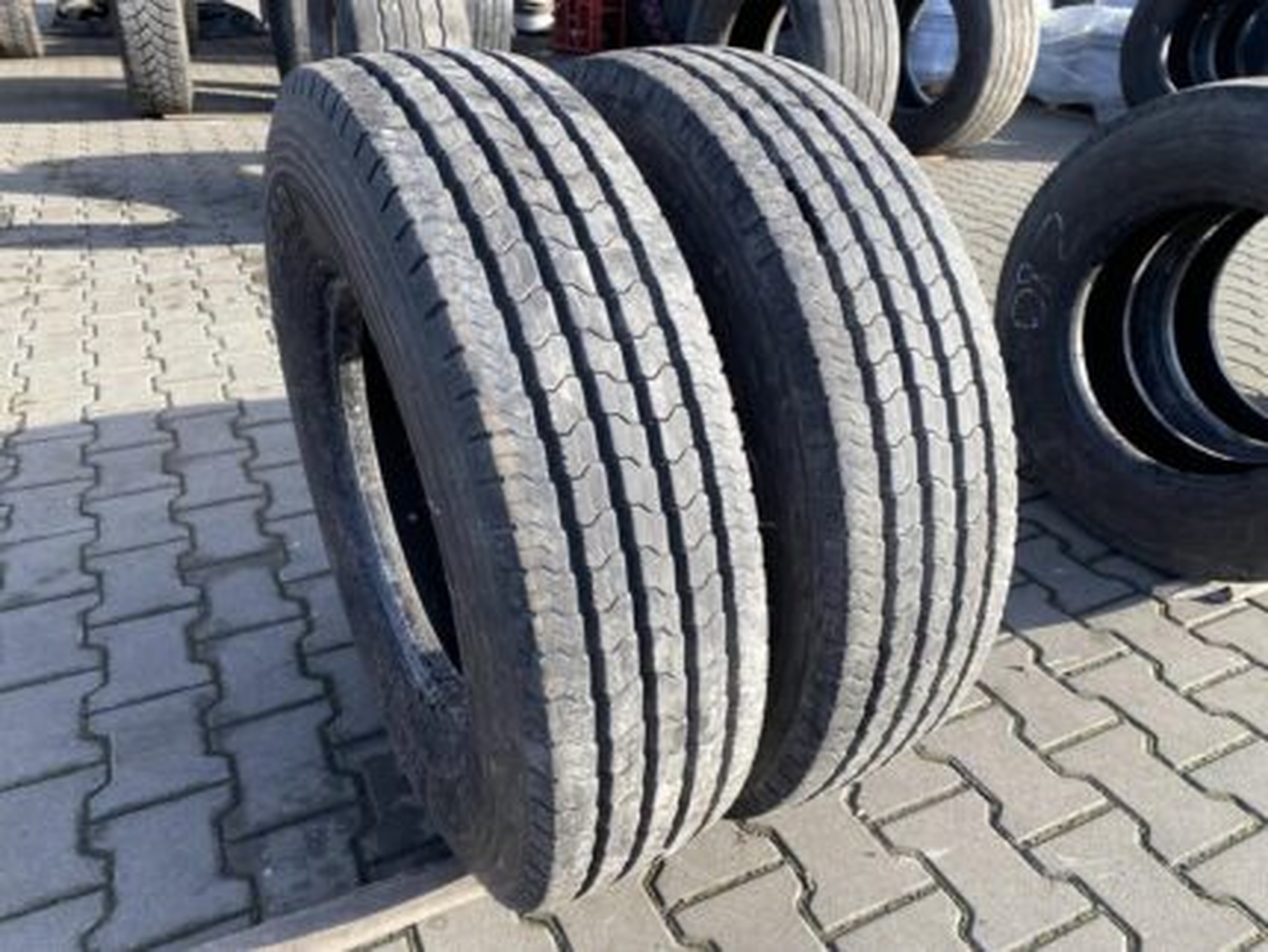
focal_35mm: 26
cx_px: 634
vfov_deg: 53.1
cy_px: 476
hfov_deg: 67.3
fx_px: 953
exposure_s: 1/554
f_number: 1.8
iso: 32
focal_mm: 4.25
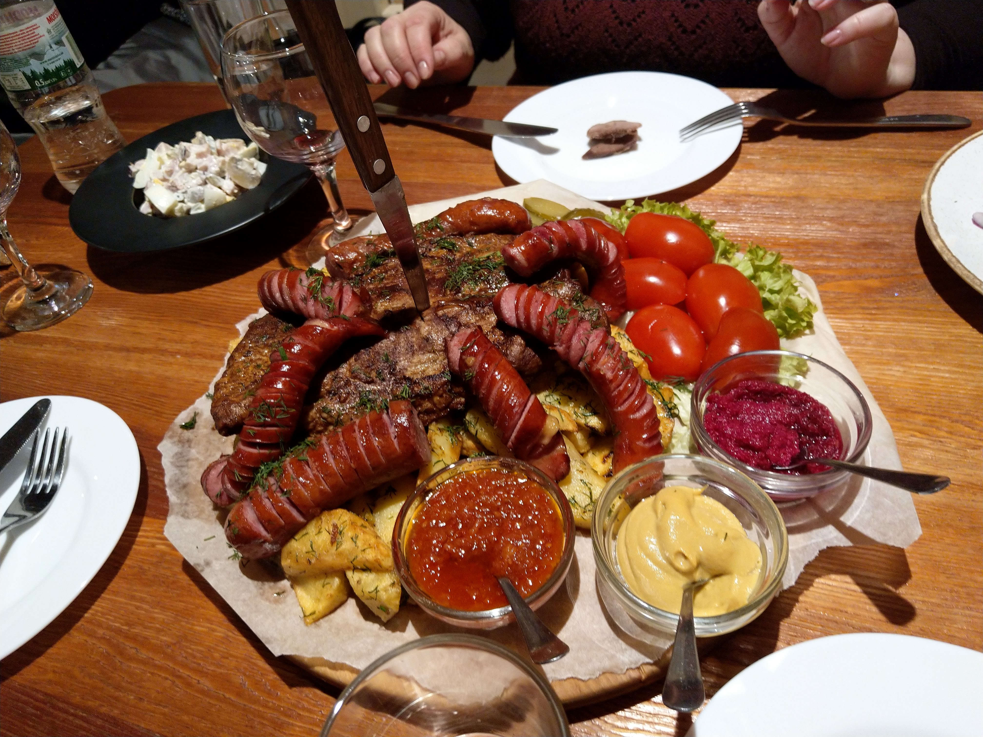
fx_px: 710
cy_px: 368
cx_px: 492
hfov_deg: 69.4
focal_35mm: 25
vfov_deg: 54.9
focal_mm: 4.28
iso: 125
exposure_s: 1/33
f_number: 1.75
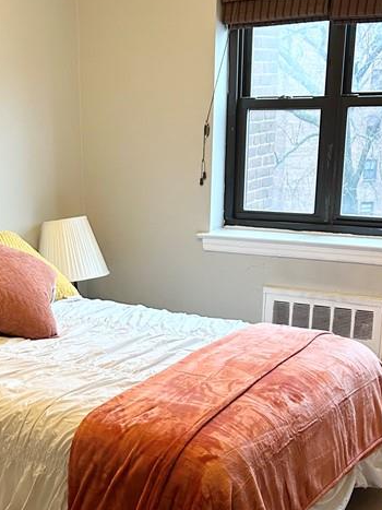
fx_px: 839
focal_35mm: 57
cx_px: 80
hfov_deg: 25.2
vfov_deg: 33.1
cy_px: 388
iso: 250
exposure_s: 1/60
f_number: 1.5
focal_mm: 5.7
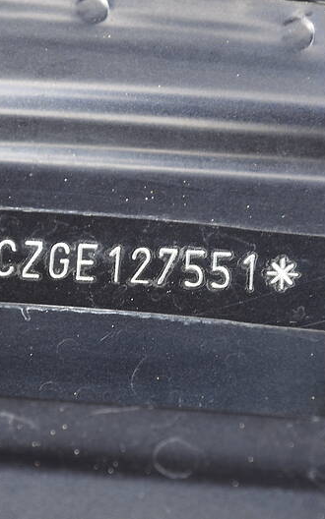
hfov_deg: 5.4
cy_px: 260
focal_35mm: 243
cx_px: 88
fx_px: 3440
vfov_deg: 8.6
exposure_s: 1/125
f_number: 5.6
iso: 400
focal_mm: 105
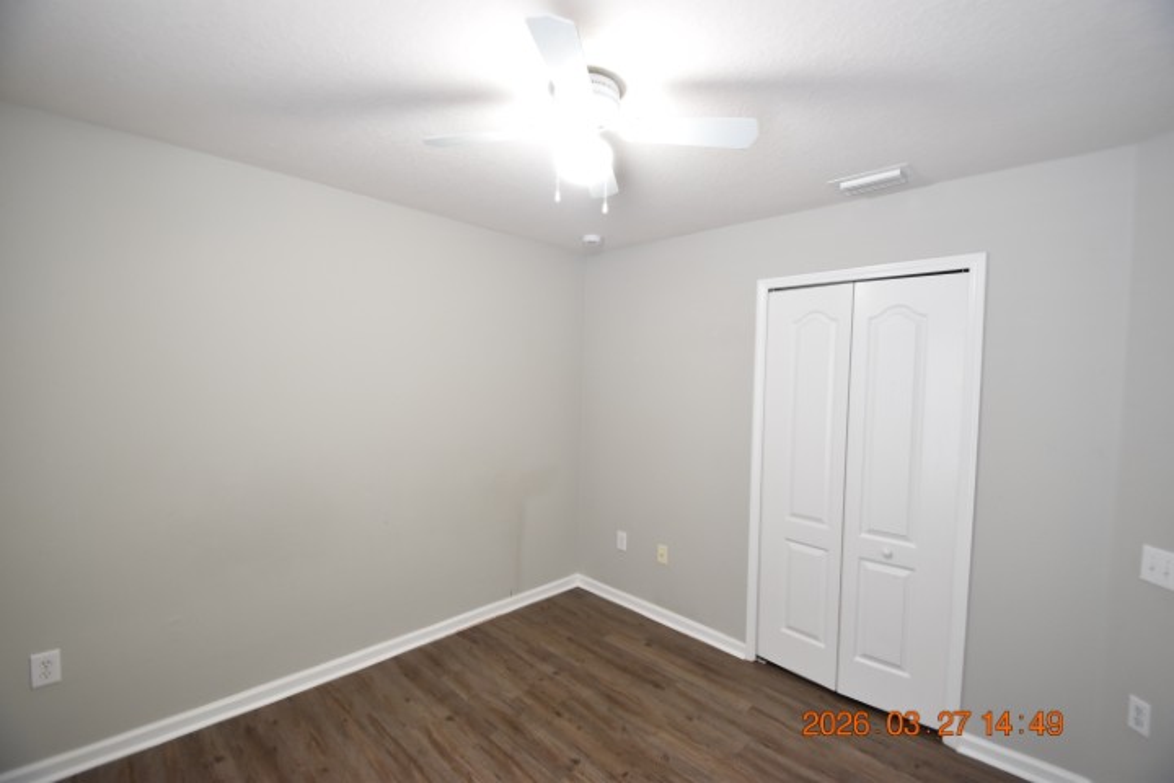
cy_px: 392
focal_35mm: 15
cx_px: 587
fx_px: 489
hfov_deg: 100.4
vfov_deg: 77.3
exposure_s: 1/20
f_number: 3.5
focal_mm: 10
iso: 800
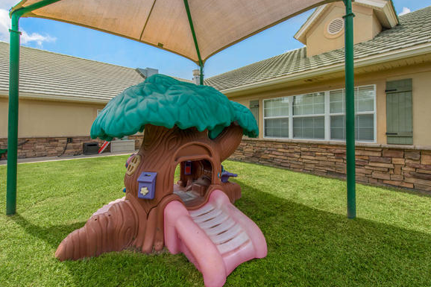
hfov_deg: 100.4
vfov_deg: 77.3
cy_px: 143
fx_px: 180
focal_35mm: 15
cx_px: 220
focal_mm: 14
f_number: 11
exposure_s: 1/320
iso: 400
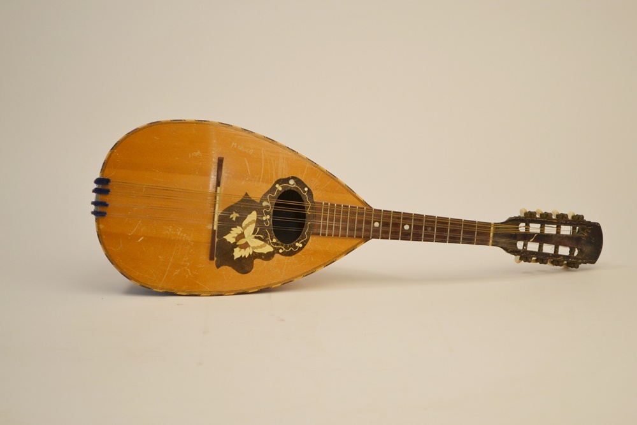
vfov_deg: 16.6
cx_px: 318
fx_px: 1460
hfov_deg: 24.6
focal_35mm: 82
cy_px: 212
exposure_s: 1/20
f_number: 5.6
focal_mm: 55
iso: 400
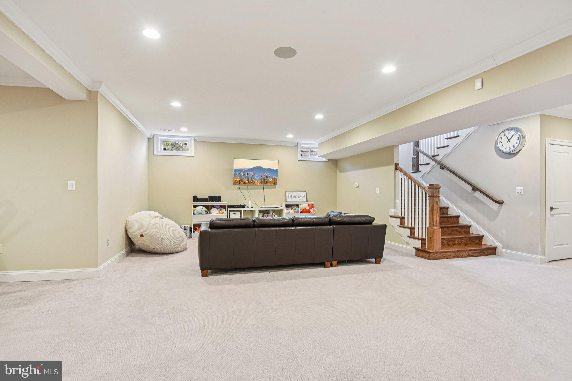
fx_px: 254
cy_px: 190
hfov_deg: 96.7
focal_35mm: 16
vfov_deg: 73.7
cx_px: 286
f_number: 8
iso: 400
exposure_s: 1/13
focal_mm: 16
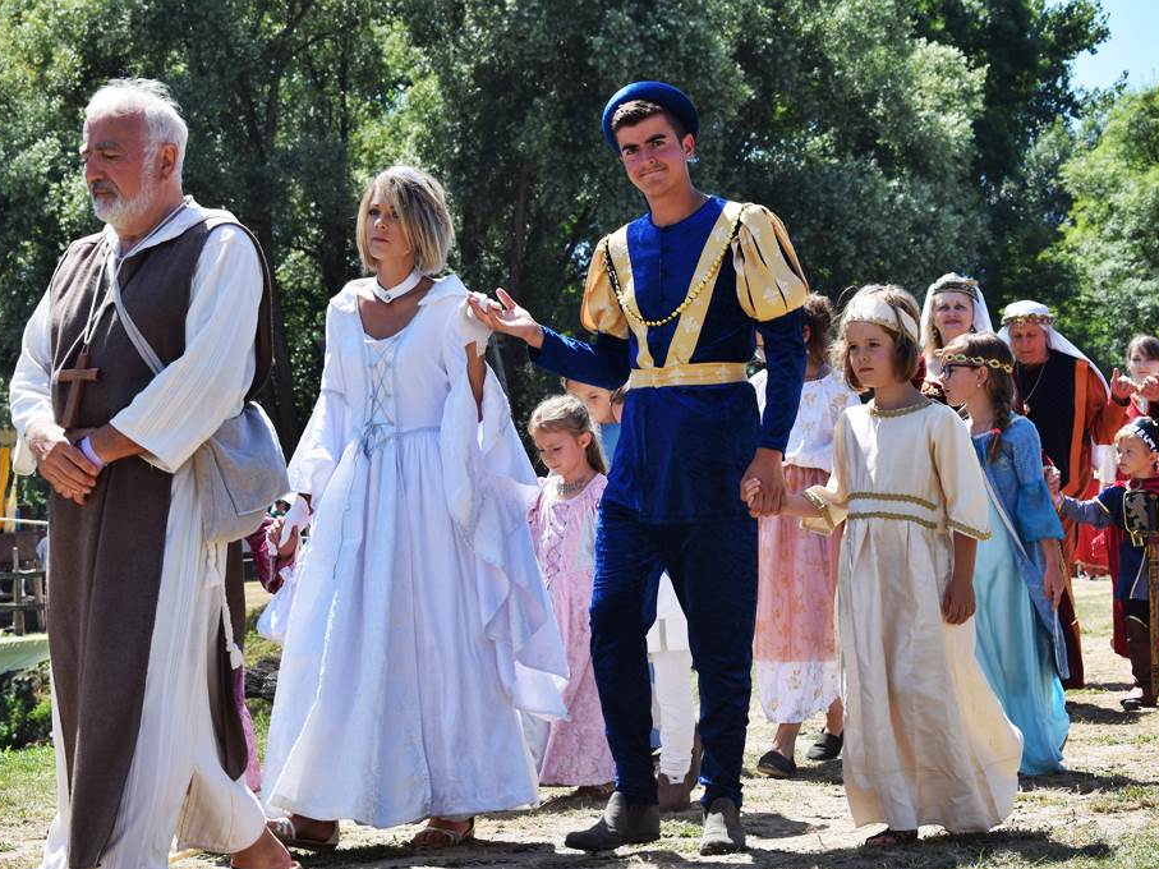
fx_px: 2998
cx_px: 557
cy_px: 435
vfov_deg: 16.5
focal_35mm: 90
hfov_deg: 21.9
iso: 200
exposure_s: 1/250
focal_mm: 55
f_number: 8
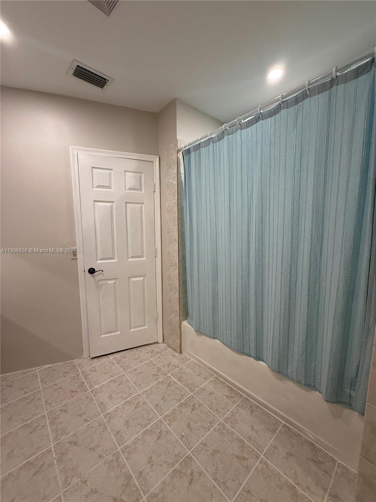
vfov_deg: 102.1
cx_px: 188
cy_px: 251
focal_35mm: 14
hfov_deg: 85.7
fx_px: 203
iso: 200
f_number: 2.2
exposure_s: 1/120
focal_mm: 2.22
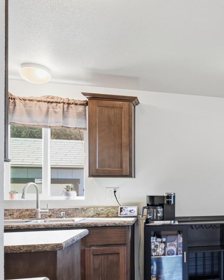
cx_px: 350
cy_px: 182
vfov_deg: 38.4
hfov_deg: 23.8
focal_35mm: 48
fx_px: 398
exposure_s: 1/60
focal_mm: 19
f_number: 9
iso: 250
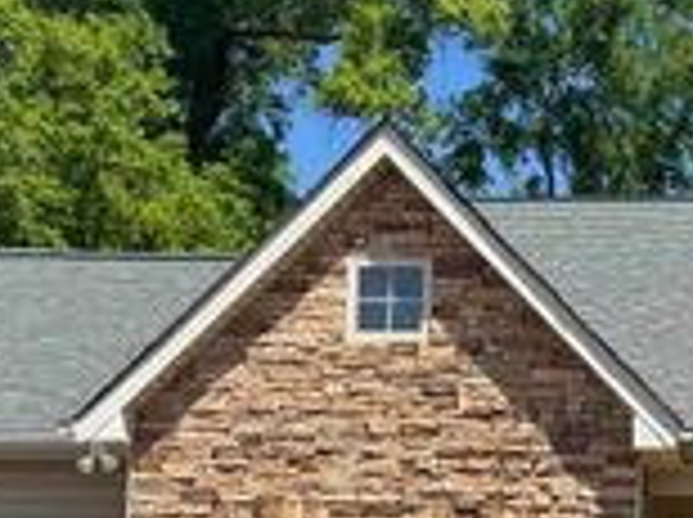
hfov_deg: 24.5
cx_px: 590
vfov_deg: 18.6
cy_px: 457
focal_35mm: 78
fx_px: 1559
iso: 80
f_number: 1.78
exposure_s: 1/4310
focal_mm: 6.76
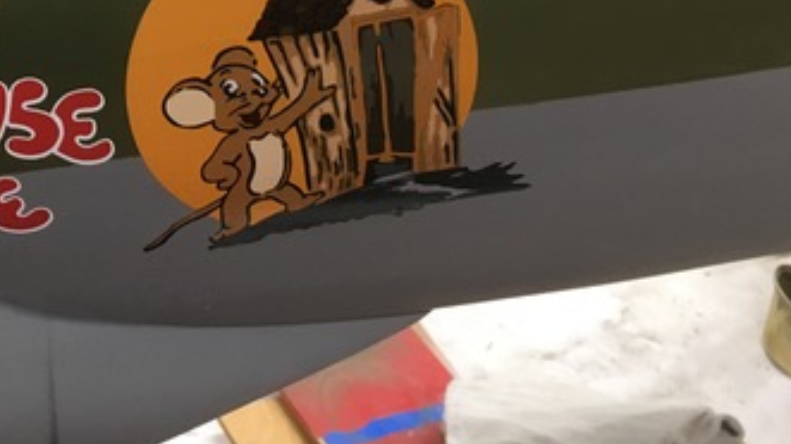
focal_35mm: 61
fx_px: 1279
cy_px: -21
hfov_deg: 32.7
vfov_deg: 19.1
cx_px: 86
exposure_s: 1/30
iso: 40
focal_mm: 4.15
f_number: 2.2
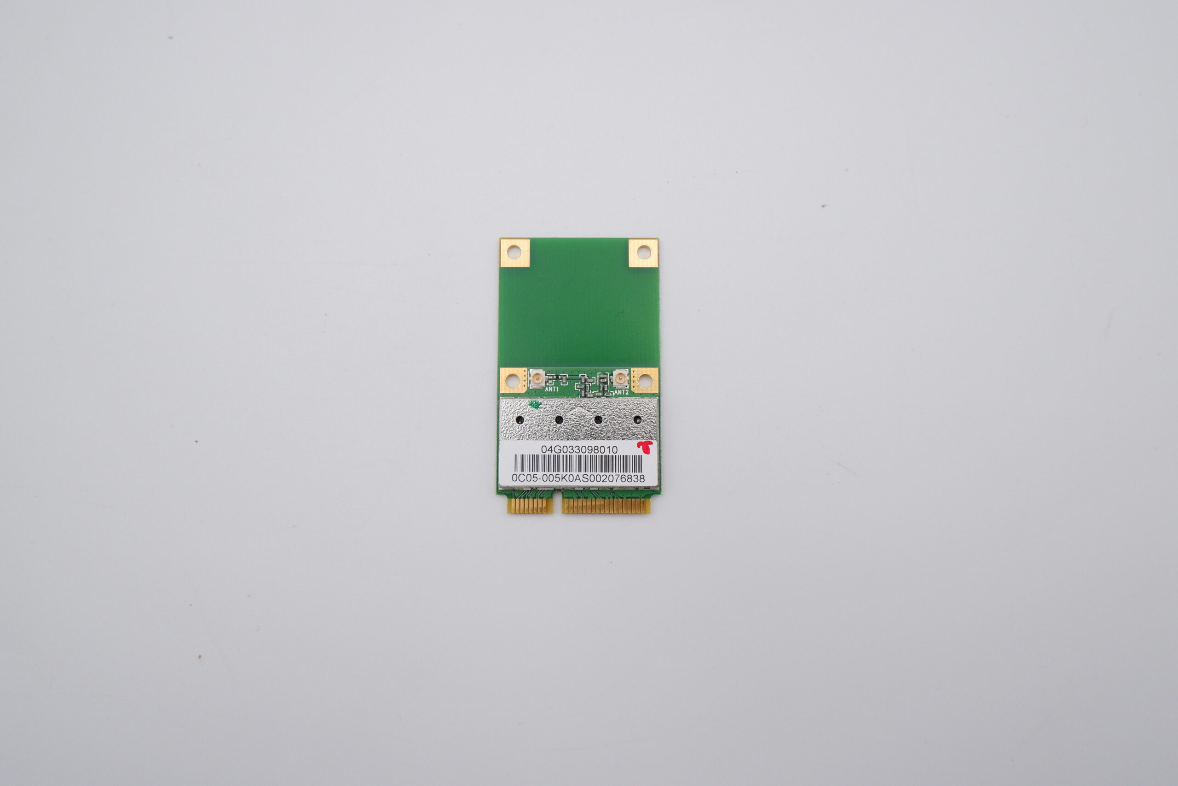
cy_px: 393
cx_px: 589
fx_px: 753
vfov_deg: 55.1
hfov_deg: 76.1
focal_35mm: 23
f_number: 7.1
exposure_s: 1/450
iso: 1250
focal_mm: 15
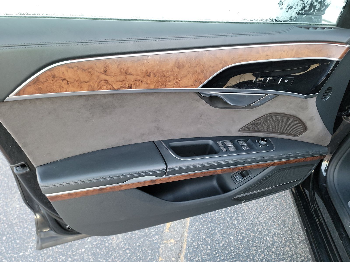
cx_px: 175
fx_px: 243
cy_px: 131
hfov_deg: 71.6
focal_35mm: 24
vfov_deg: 56.8
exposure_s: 1/59
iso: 385
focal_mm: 6.7
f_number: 1.8
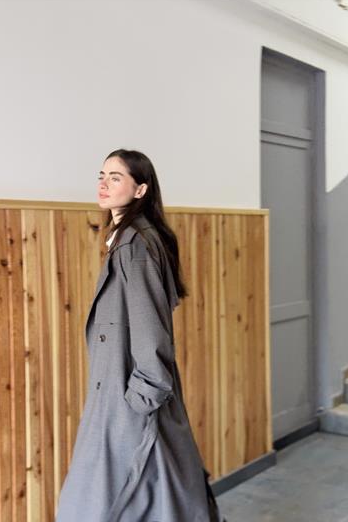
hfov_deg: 26.5
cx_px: 181
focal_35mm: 51
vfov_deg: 38.9
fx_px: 739
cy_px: 260
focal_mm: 6.76
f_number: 1.78
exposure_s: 1/40
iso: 250
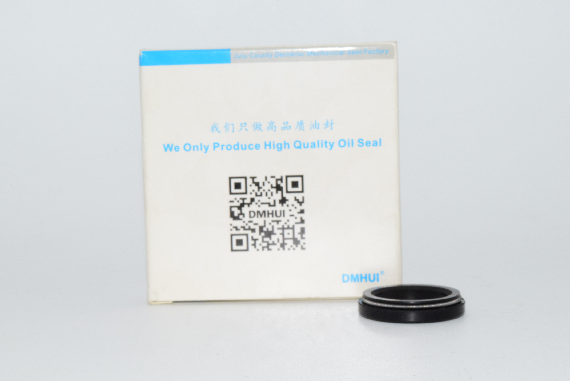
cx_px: 285
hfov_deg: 24.6
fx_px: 1307
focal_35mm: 82
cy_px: 190
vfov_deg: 16.6
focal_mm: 55
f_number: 36
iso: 1600
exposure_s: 1/60
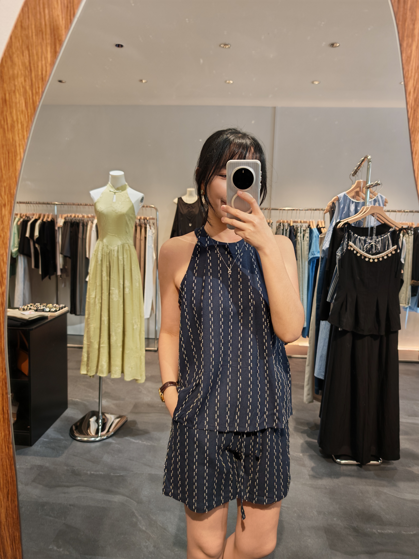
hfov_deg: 56.8
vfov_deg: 71.6
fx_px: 387
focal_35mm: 24
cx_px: 210
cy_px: 280
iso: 125
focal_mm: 6.83
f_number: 1.4
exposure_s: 1/100
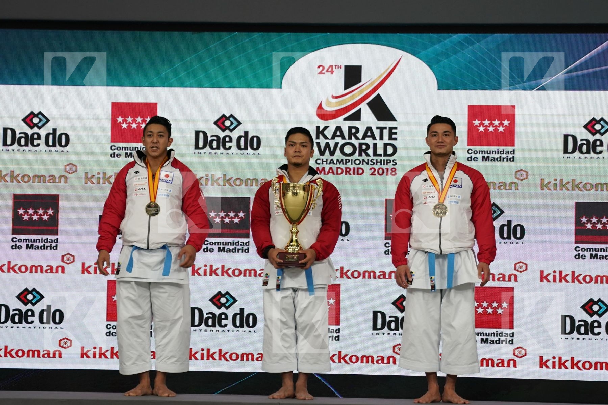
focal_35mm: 105
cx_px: 304
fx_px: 1773
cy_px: 202
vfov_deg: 13.0
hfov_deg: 19.5
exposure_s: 1/250
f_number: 2.8
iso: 1000
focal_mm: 70
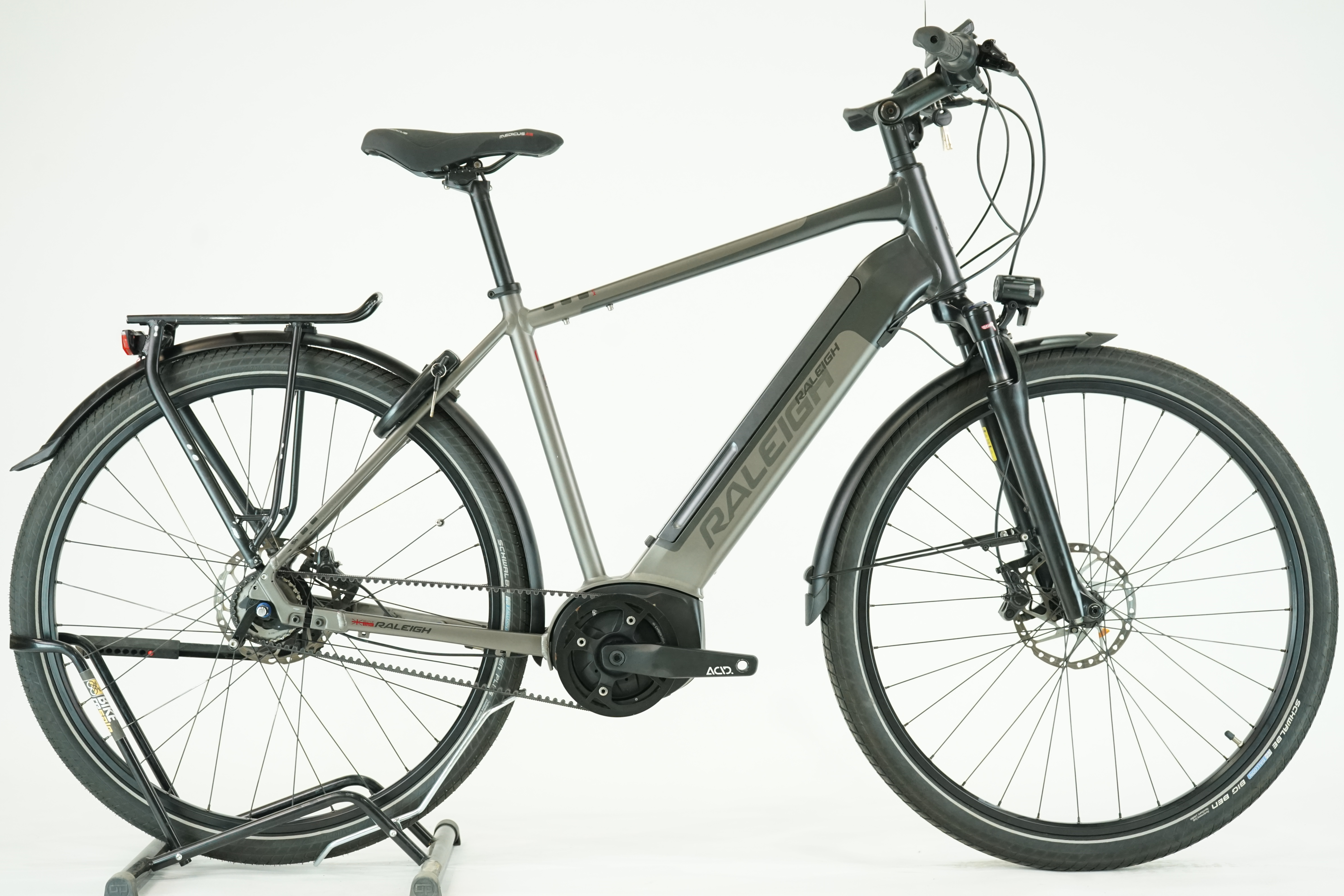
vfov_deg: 23.0
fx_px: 2202
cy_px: 448
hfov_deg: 33.9
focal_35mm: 59
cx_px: 672
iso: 2000
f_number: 5
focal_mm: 59
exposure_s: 1/200
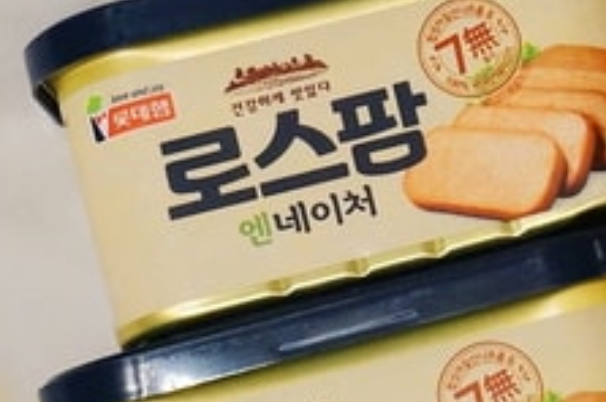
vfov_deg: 7.1
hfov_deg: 10.5
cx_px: 717
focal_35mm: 193
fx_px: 3251
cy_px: 227
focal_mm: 45
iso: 3200
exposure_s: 1/50
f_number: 6.3
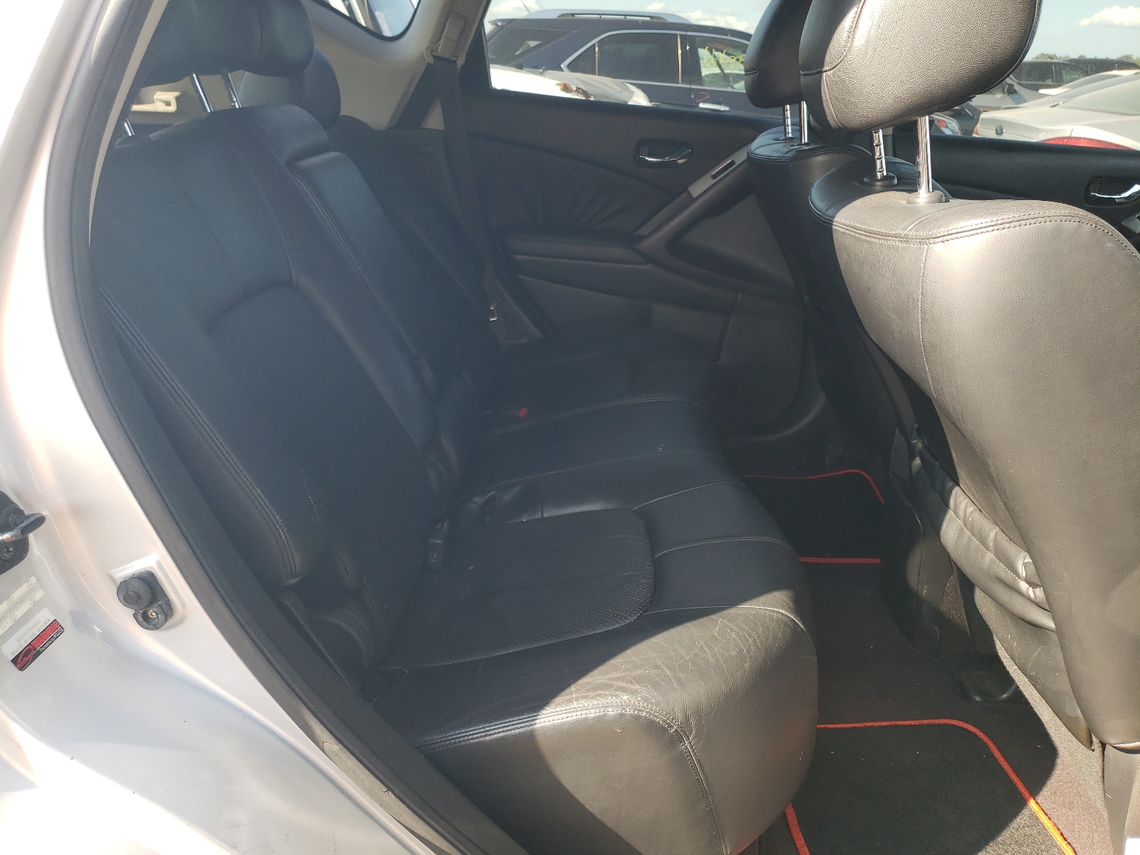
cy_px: 428
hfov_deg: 67.3
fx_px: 856
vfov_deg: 53.1
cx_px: 570
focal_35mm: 26
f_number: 1.5
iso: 50
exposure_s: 1/250
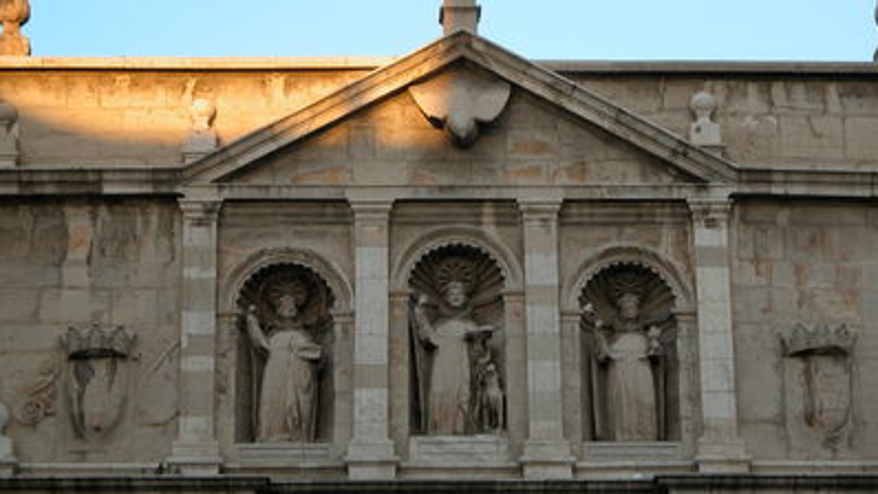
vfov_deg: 8.9
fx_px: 3190
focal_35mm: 137
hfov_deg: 15.7
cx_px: 439
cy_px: 207
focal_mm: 31.9
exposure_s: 1/138
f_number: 3.8
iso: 100
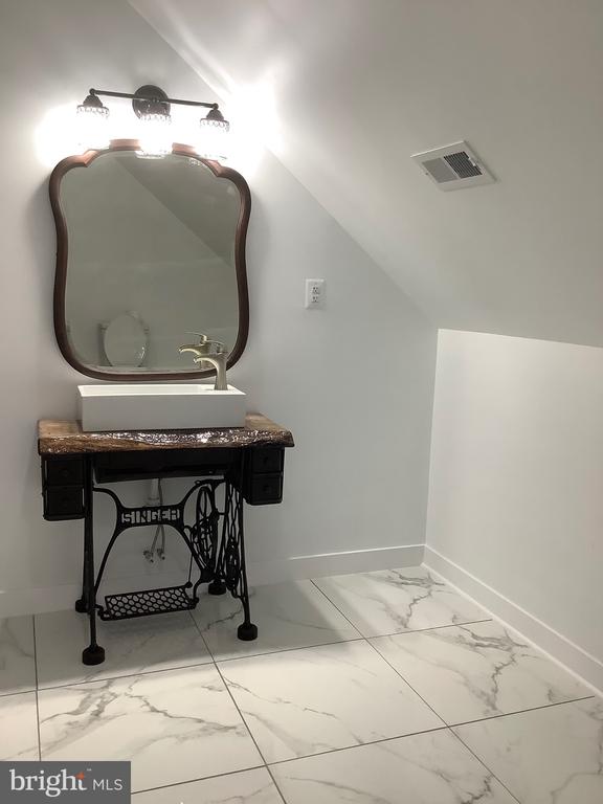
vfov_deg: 58.4
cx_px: 302
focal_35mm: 31
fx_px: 720
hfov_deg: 45.4
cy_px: 402
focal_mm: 3.3
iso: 100
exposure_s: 1/60
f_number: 2.4
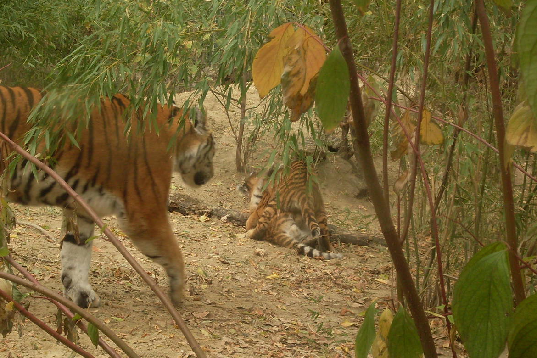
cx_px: 249
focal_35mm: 101
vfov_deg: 13.5
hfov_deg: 20.2
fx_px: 1506
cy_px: 202
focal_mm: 11.7
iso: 100
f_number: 3.7
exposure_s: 1/90
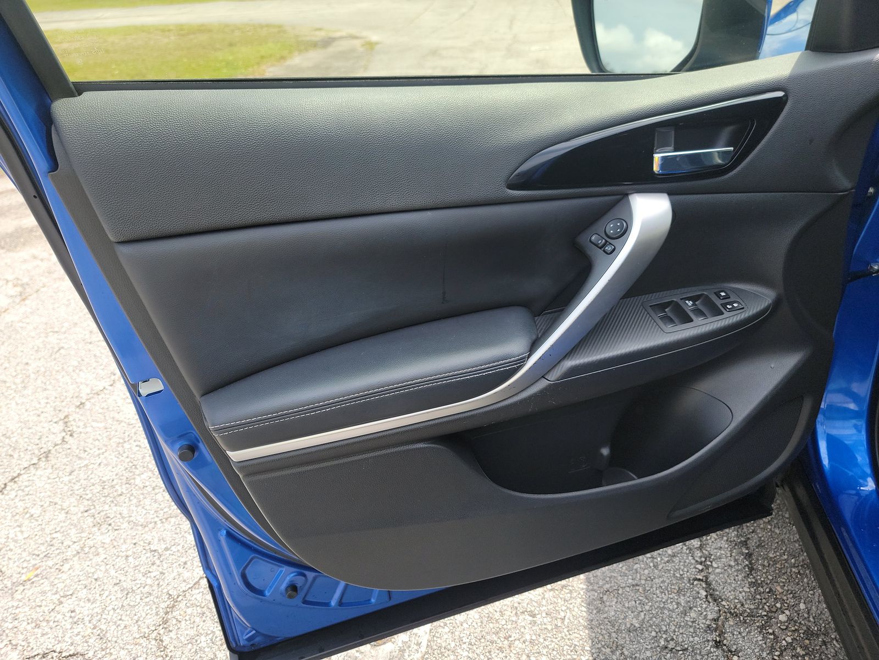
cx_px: 440
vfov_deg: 56.8
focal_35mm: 24
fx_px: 609
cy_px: 330
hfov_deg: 71.6
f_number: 1.8
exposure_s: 1/311
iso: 50
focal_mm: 6.7
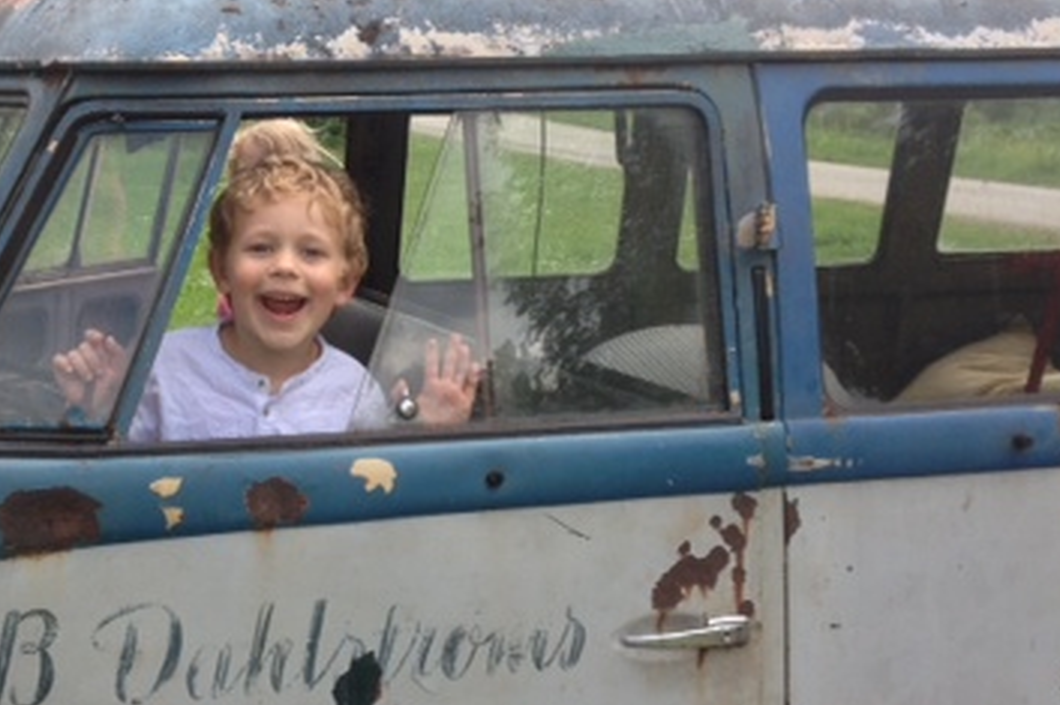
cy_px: 369
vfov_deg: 20.6
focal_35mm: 66
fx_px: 1942
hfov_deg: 30.2
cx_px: 306
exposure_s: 1/575
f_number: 2.4
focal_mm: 4.28
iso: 50
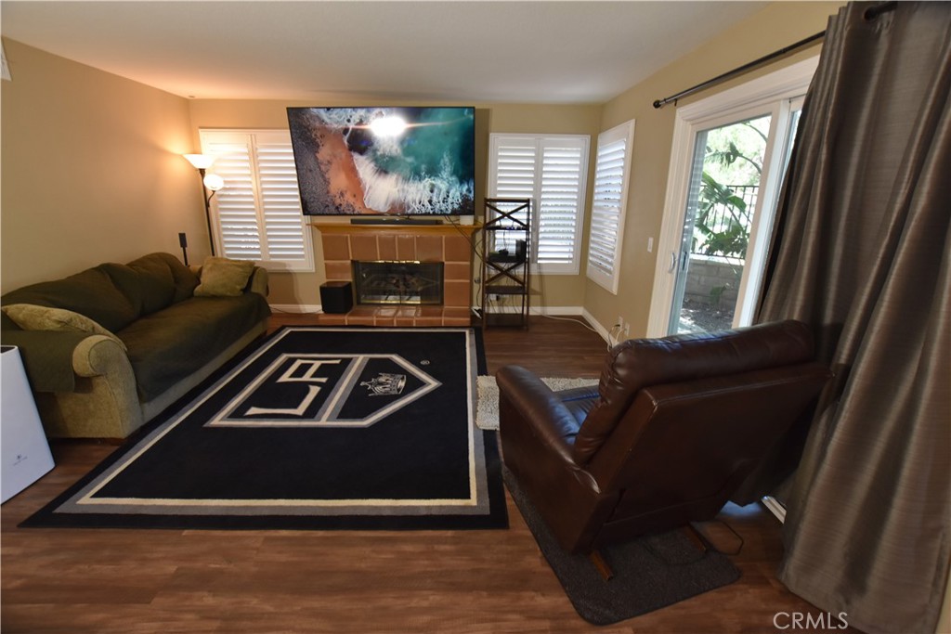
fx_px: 396
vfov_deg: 77.3
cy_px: 317
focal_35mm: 15
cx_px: 476
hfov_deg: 100.4
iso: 800
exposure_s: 1/100
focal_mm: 10
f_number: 5
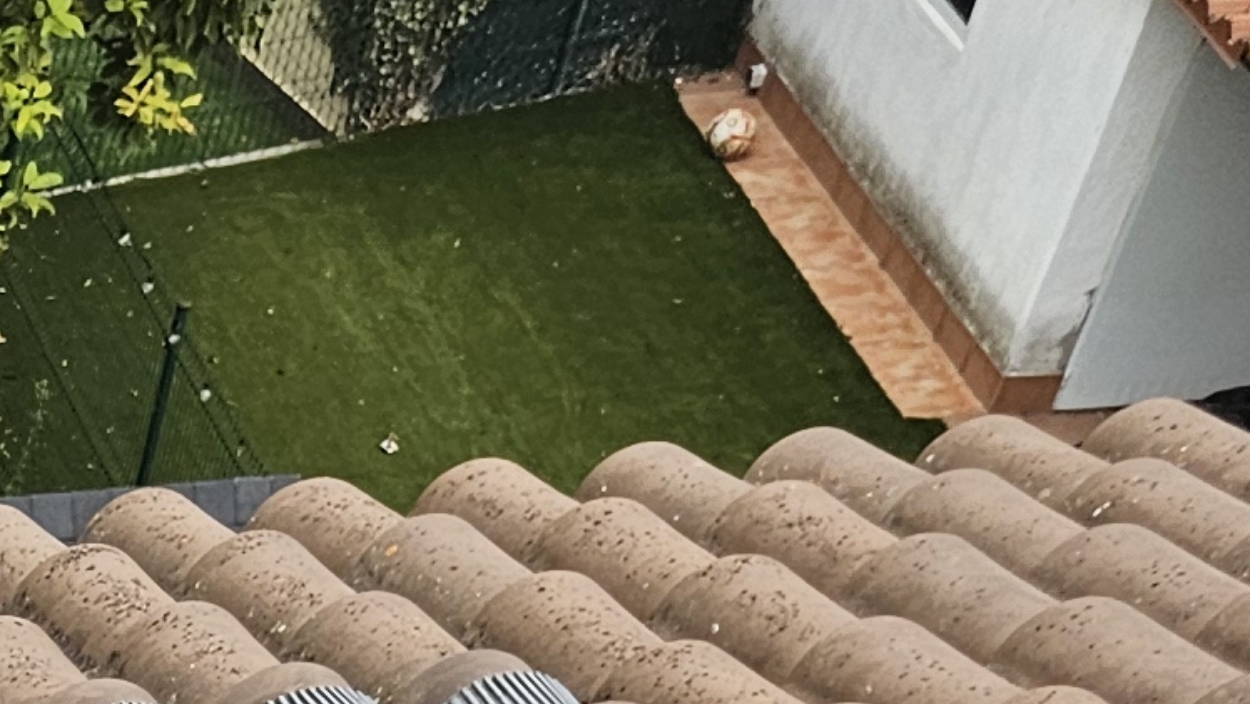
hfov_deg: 12.2
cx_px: -1875
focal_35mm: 134
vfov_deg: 7.4
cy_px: 2460
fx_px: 4442
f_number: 1.7
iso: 20
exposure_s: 1/180
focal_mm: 6.3
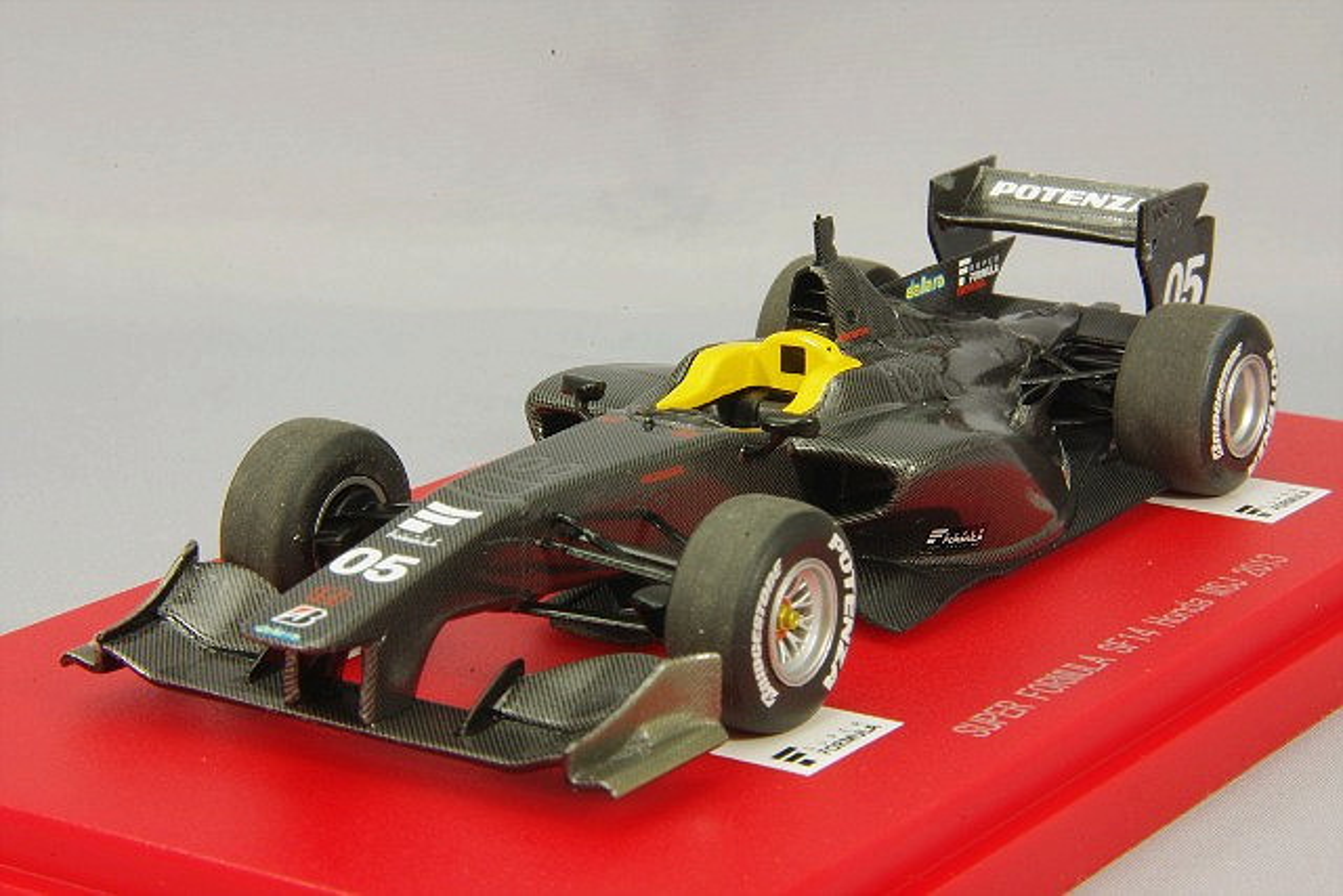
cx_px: 672
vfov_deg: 12.2
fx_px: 4179
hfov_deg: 18.3
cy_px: 448
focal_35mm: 112
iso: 400
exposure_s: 1
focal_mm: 75
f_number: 32
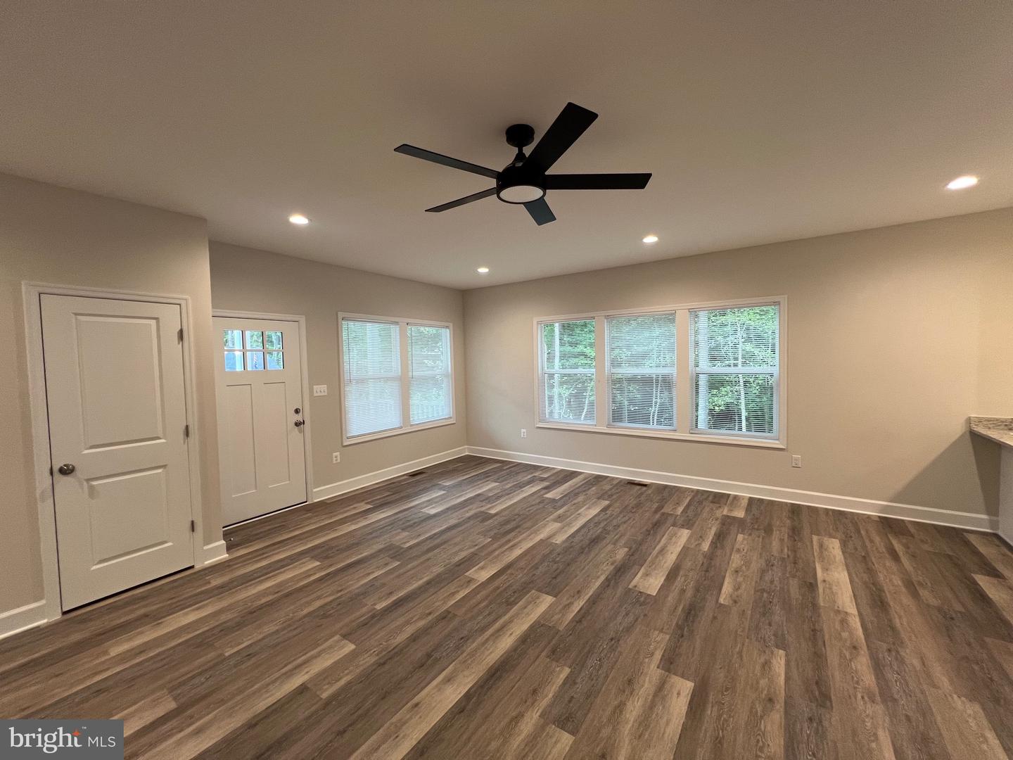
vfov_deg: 89.9
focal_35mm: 13
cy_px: 380
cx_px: 506
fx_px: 380
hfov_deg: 106.2
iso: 125
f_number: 1.8
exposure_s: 1/60
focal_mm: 1.57
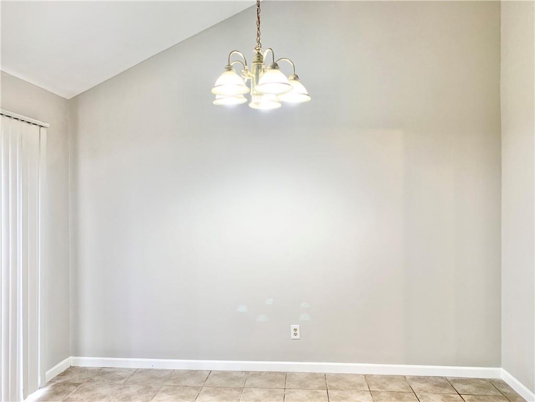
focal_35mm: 26
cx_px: 268
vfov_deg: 53.1
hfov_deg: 67.3
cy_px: 201
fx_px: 402
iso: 160
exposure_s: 1/60
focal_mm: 4.25
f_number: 1.8
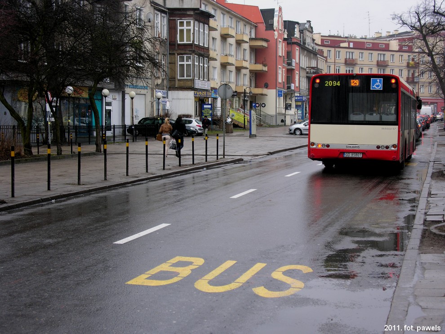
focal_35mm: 64
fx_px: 823
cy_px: 167
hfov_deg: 30.3
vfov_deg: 22.9
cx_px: 222
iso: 50
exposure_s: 1/70.3
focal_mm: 16.4
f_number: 3.6
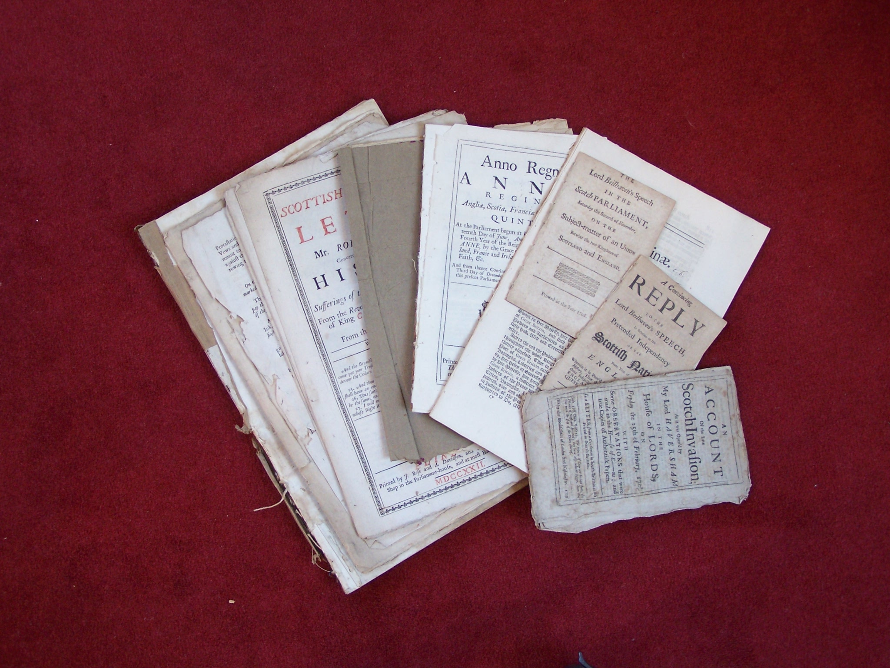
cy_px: 334
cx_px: 445
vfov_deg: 28.6
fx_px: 1311
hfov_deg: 37.5
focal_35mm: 51
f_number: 3
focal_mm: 8.5
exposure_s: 1/20
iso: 140
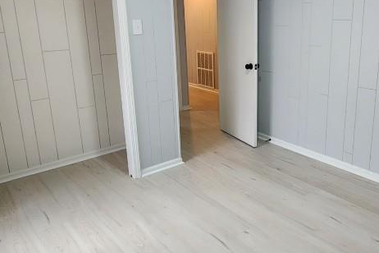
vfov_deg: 43.4
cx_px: 256
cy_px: 102
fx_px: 316
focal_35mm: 30
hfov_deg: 60.3
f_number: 2.2
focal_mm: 2.2
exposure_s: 1/40
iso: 320
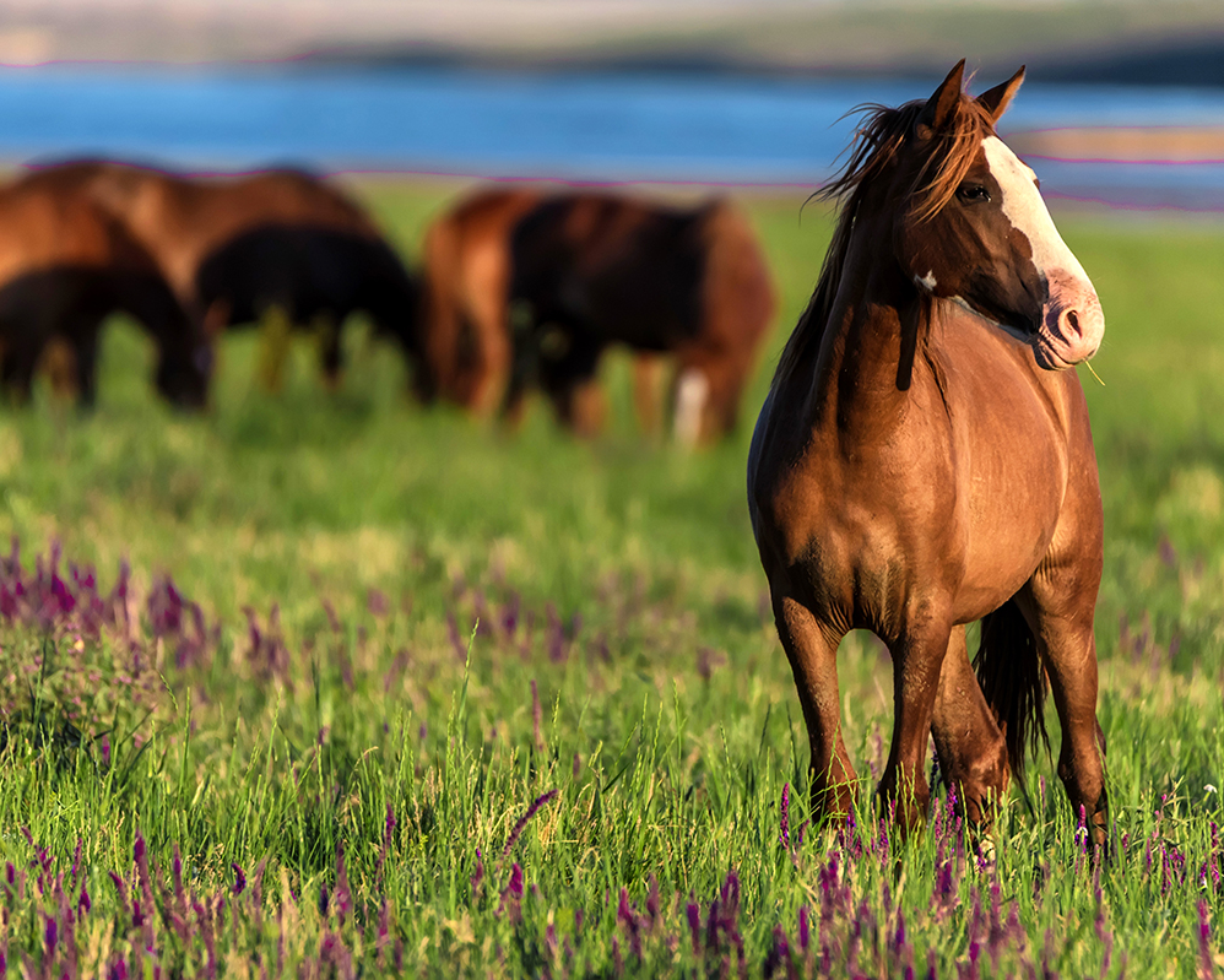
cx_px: 665
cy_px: 490
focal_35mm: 677
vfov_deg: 2.3
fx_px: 24532
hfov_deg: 2.9
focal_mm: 600
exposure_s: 1/1600
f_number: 6.3
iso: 800
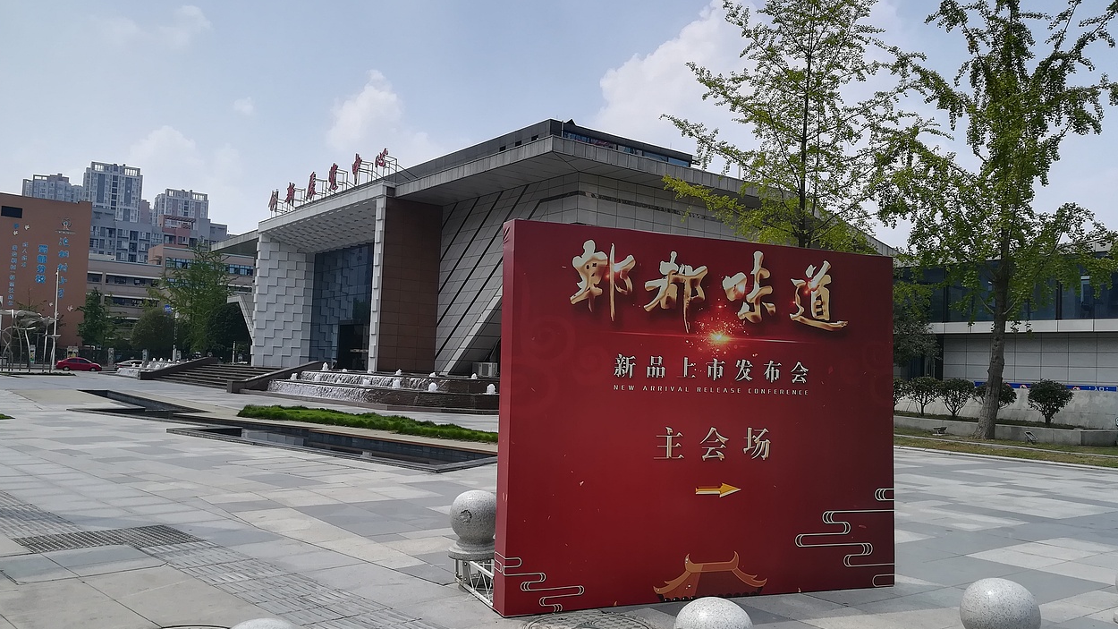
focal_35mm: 29
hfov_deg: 66.1
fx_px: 860
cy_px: 320
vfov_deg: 40.2
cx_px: 559
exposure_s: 1/618
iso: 50
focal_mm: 3.83
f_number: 2.2
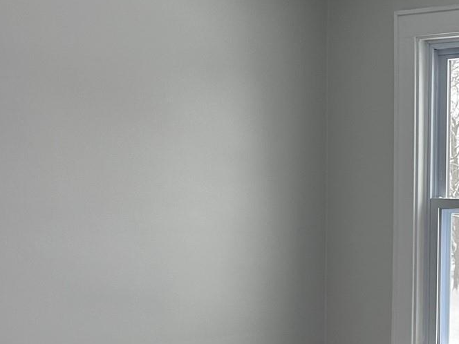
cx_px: 582
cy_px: 247
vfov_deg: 19.8
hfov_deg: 23.5
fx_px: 981
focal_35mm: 74
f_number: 1.78
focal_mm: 6.86
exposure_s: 1/60
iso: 125
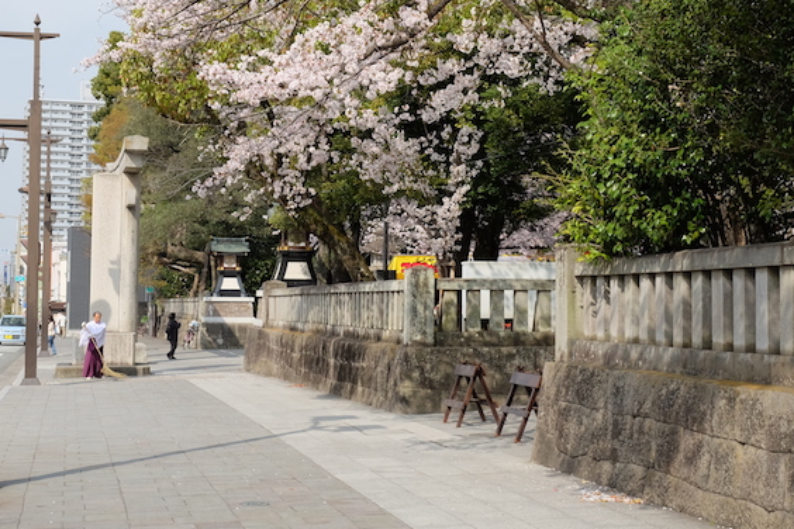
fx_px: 1345
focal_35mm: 61
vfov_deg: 22.2
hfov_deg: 32.8
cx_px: 446
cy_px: 212
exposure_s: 1/420
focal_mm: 28.9
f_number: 8
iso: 400
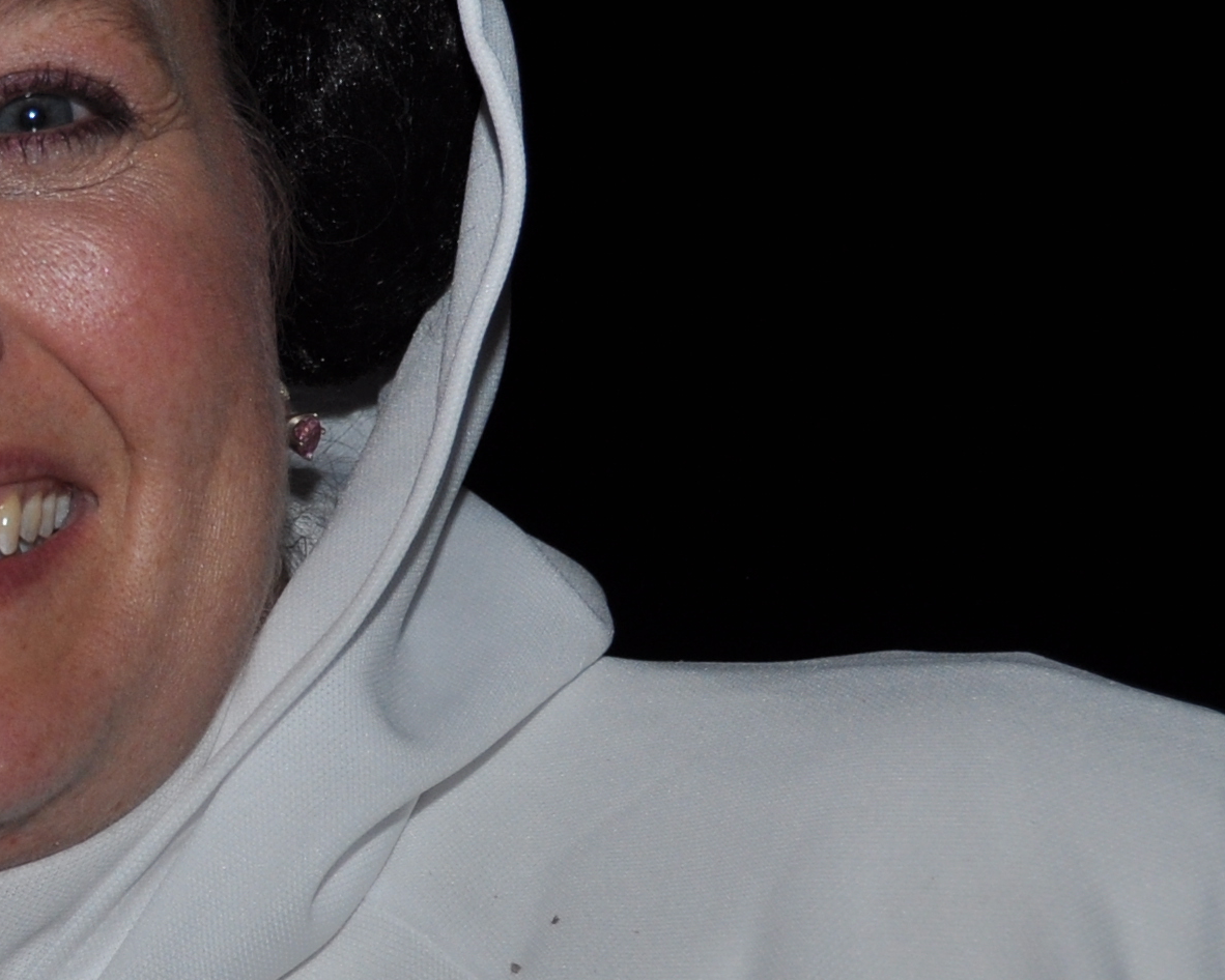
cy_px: 597
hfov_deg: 13.3
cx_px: -523
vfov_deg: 11.2
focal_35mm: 138
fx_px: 4993
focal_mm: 27
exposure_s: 1/60
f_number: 4
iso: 250
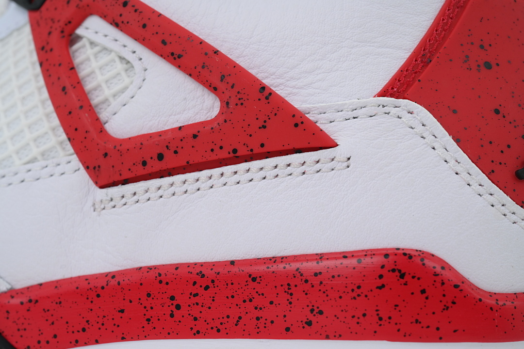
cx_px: 262
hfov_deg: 23.6
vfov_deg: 15.9
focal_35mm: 86
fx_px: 1252
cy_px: 174
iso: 400
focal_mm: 86
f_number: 13
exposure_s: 1/100
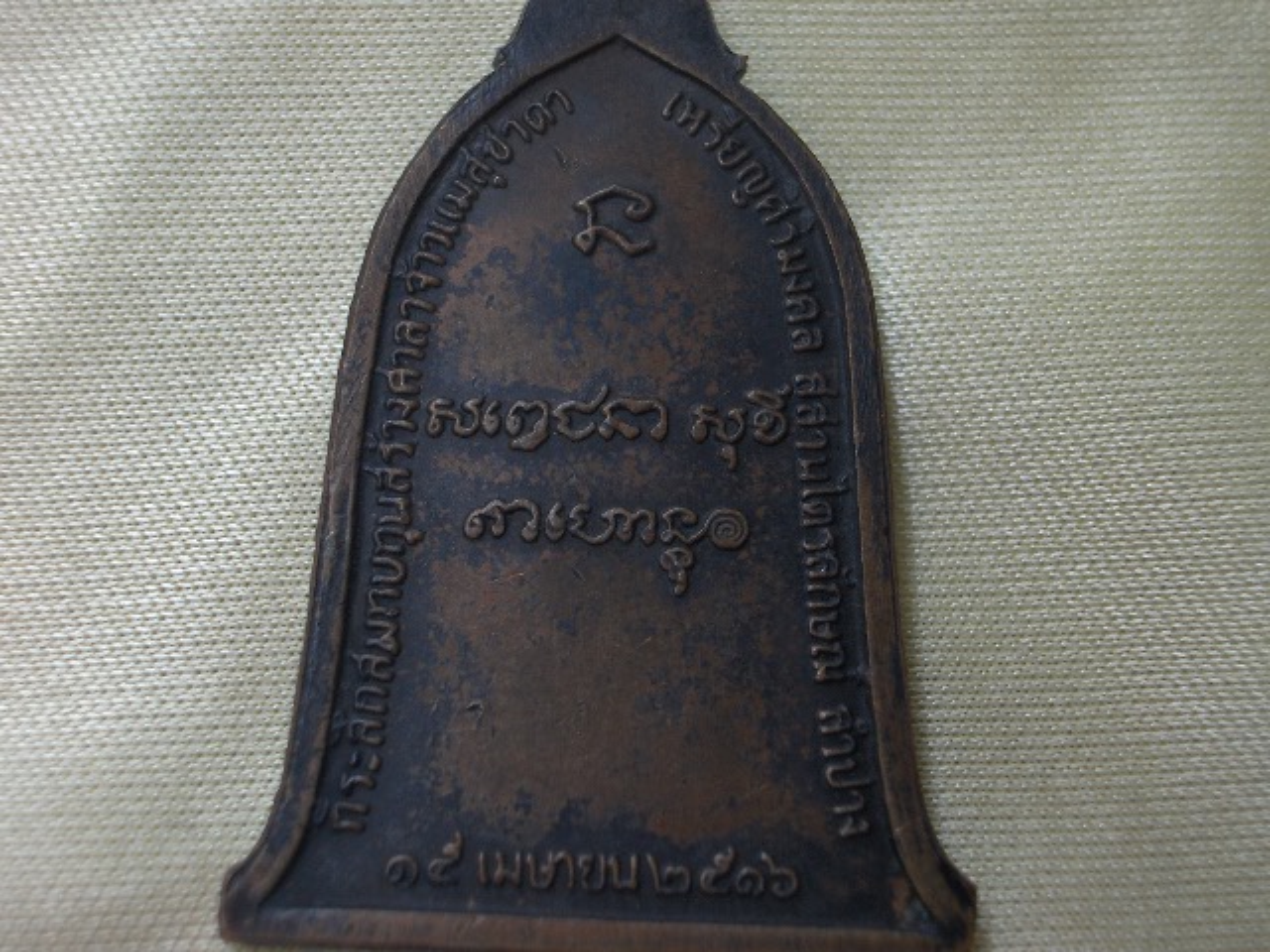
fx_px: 2275
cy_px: 476
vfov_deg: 23.7
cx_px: 635
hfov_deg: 31.2
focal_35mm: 62
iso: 112
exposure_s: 1/162
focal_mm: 10.19
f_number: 3.5
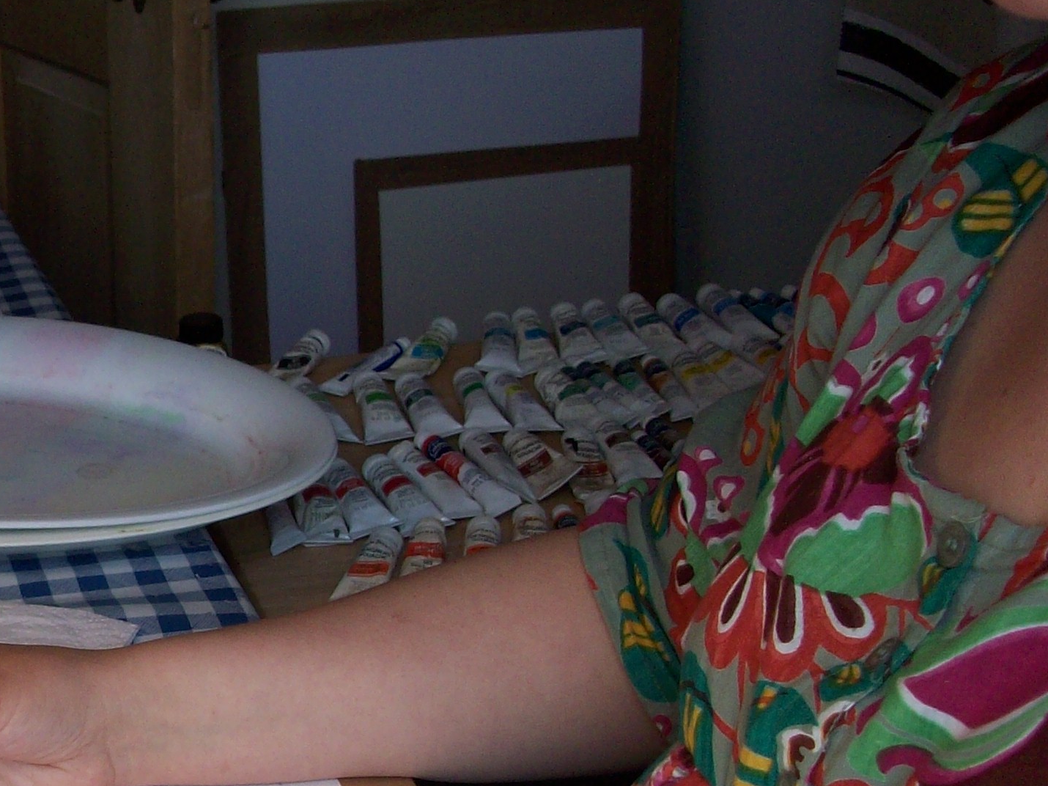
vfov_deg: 18.8
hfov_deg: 23.5
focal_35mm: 78
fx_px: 2361
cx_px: -106
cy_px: 579
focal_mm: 5.7
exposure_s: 1/71.8
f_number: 2.8
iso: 64
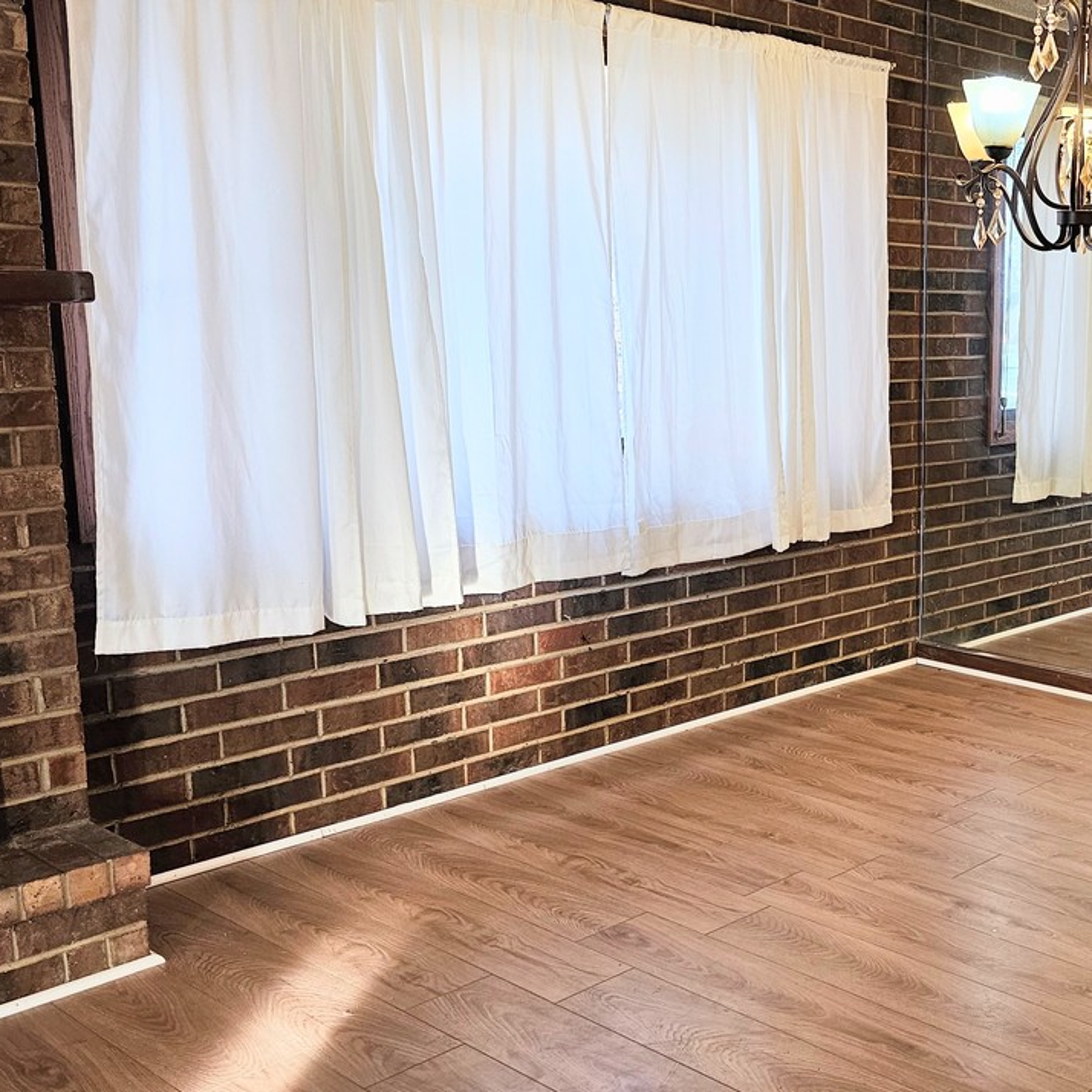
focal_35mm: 41
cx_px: 959
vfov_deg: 40.9
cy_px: 557
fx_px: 1463
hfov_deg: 38.4
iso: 125
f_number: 1.7
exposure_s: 1/120
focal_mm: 6.3
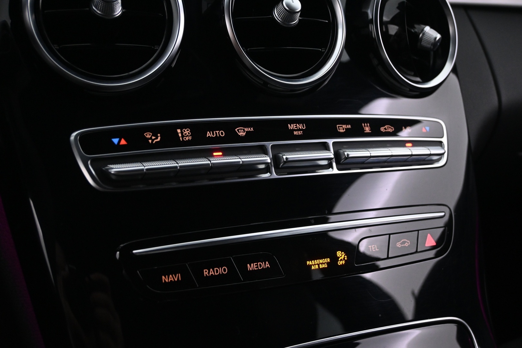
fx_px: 609
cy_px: 174
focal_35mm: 42
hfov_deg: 46.4
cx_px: 261
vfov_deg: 31.9
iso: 2500
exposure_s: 1/30
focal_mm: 28
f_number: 4.5
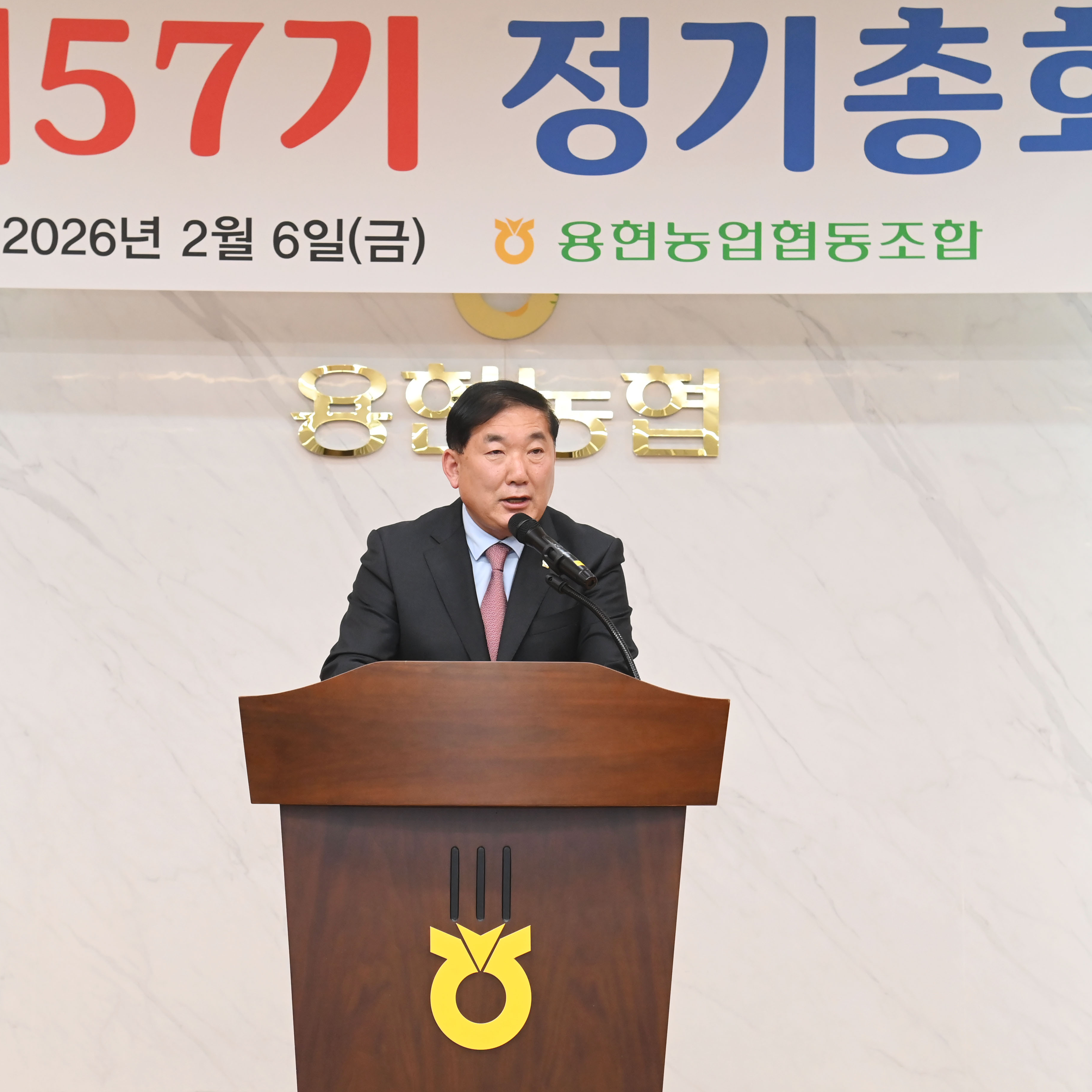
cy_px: 544
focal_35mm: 80
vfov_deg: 21.7
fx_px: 2855
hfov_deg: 21.6
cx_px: 513
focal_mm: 62
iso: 3200
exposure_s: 1/250
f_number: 6.3
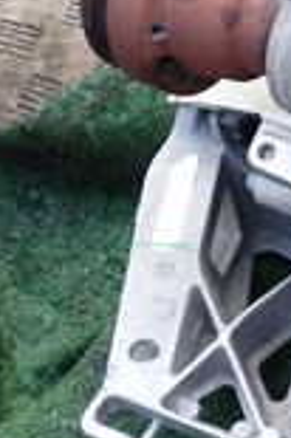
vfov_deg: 16.9
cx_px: 819
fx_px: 1470
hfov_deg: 9.4
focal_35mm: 121
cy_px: 297
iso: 100
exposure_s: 1/60
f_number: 2.3
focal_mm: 5.4
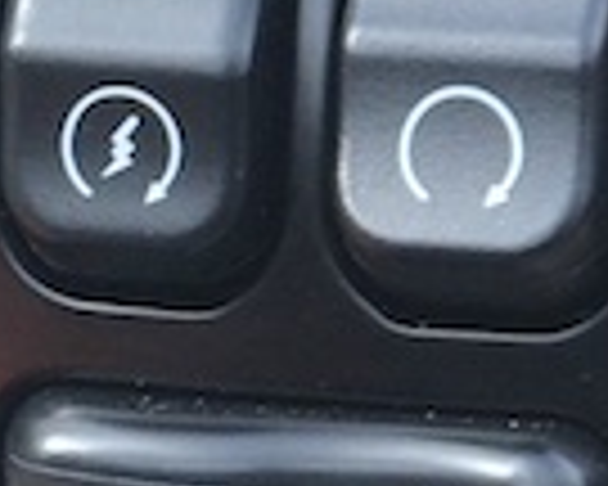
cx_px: -207
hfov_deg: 5.8
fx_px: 5920
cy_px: 351
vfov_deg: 4.7
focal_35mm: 329
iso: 20
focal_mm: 6.6
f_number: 2.8
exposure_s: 1/120
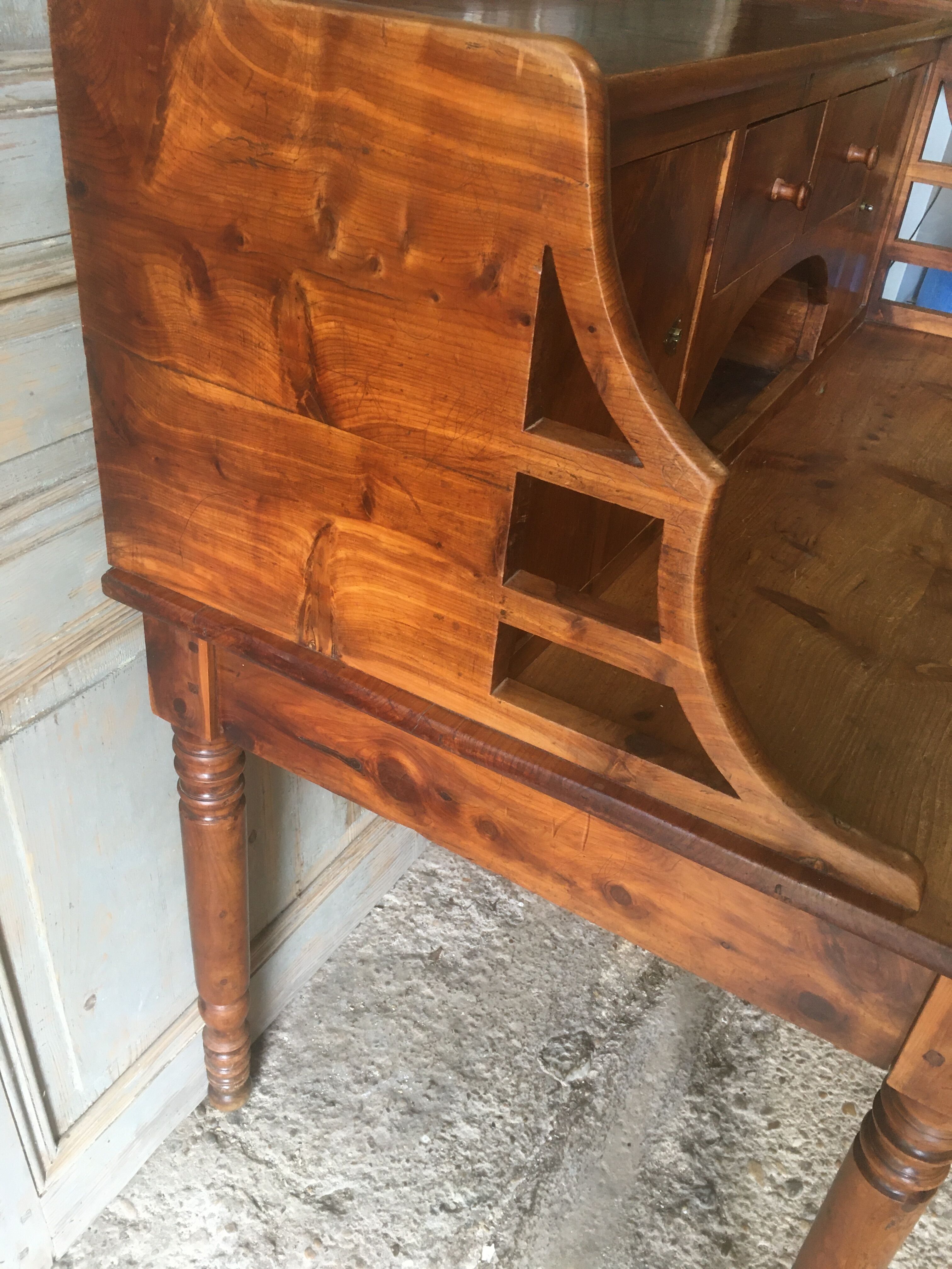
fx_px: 1063
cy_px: 634
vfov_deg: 61.7
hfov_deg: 48.2
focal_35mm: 29
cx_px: 476
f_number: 2.2
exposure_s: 1/33
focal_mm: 4.15
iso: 125
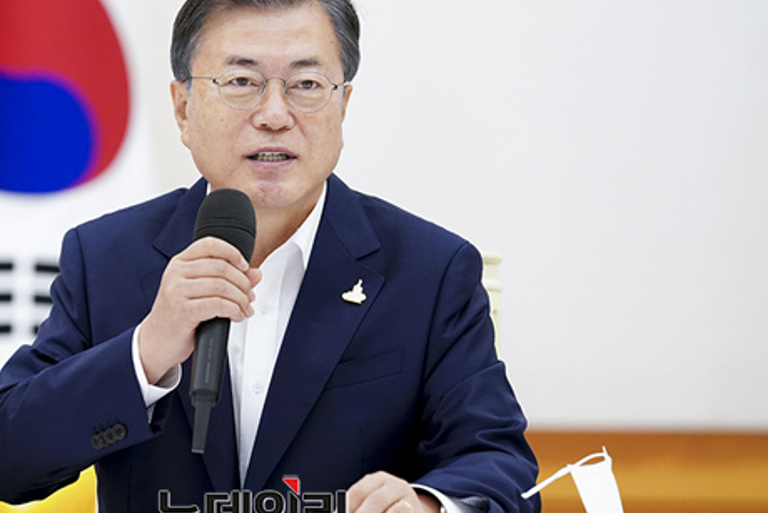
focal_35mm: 245
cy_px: 225
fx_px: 5228
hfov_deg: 8.4
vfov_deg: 5.6
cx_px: 247
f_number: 3.5
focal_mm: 176
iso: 4000
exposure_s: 1/250
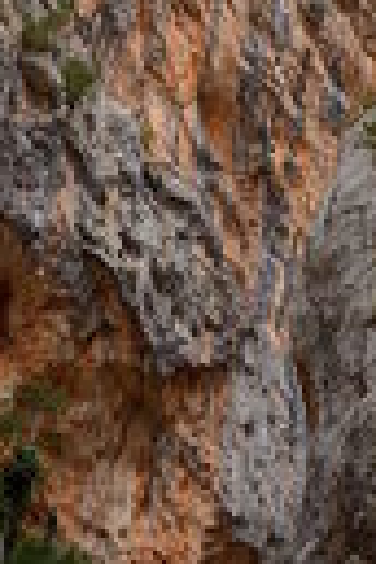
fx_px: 1974
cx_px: 232
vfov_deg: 15.2
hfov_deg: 10.9
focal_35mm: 126
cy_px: -245
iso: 100
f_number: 6.3
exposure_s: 1/200
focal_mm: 18
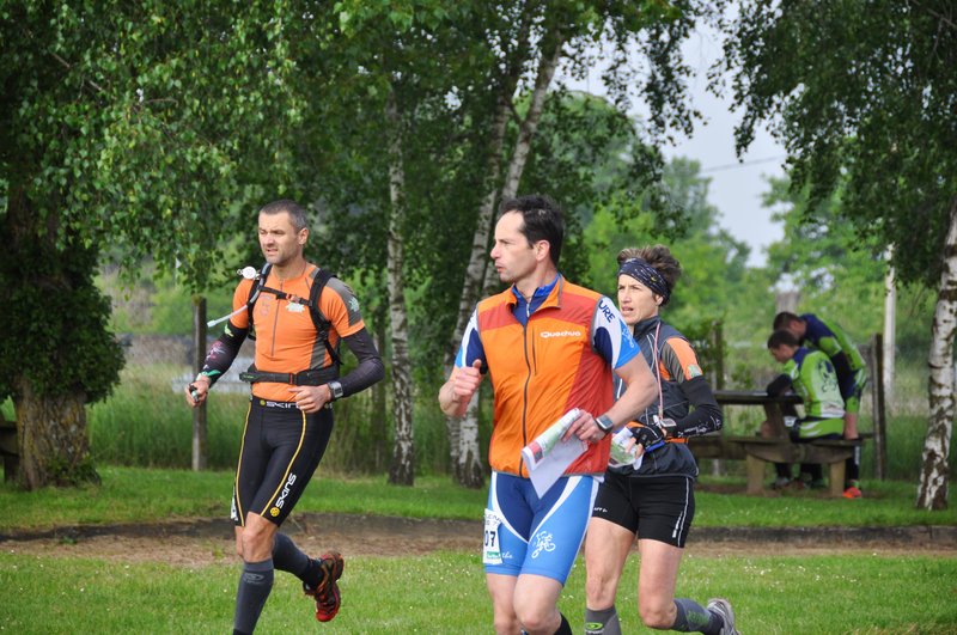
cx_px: 478
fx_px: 5176
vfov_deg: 7.0
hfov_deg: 10.6
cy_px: 318
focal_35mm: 195
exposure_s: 1/1000
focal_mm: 130
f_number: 5.6
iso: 720
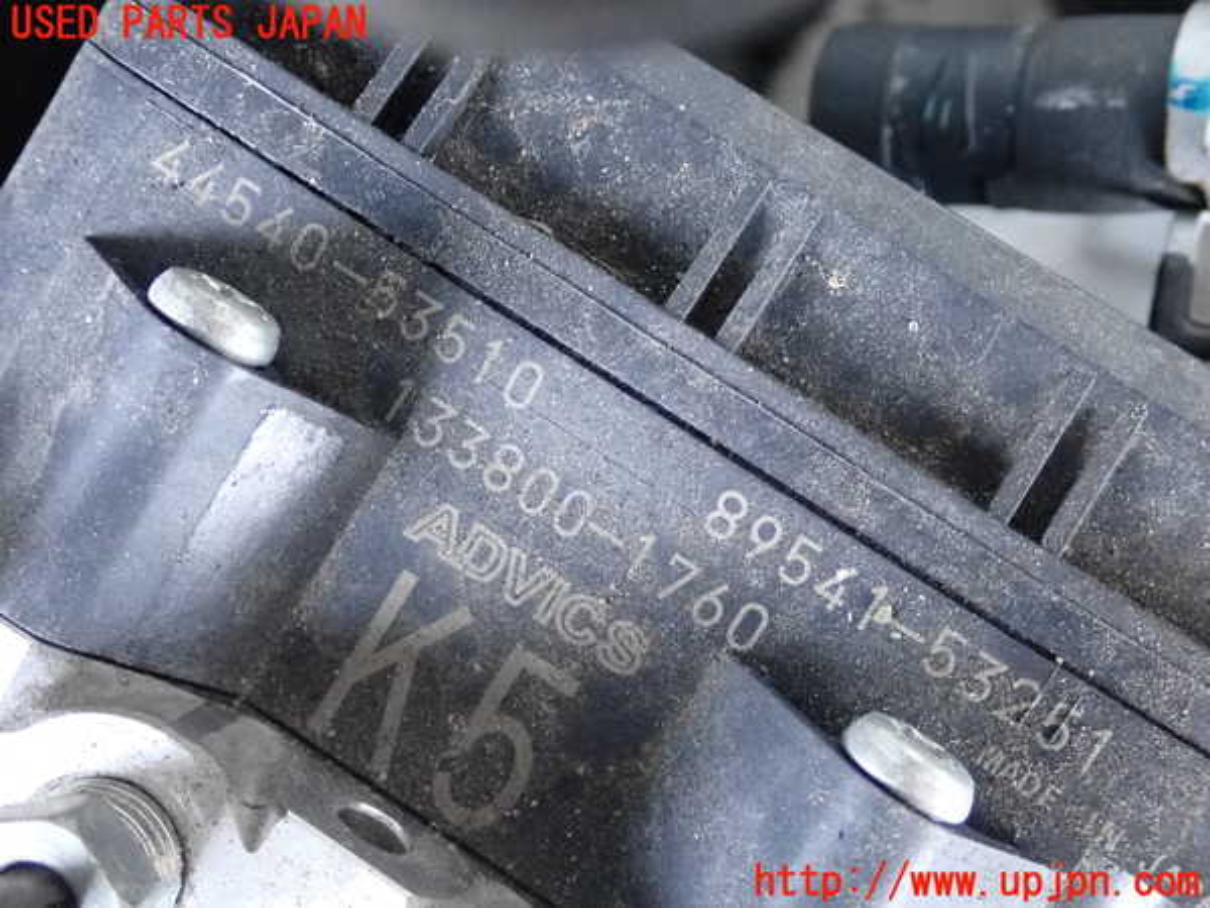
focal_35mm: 47
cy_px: 454
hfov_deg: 40.4
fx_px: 1643
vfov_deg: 30.9
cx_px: 605
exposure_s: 1/125
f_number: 3.1
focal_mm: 8.4
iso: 1600
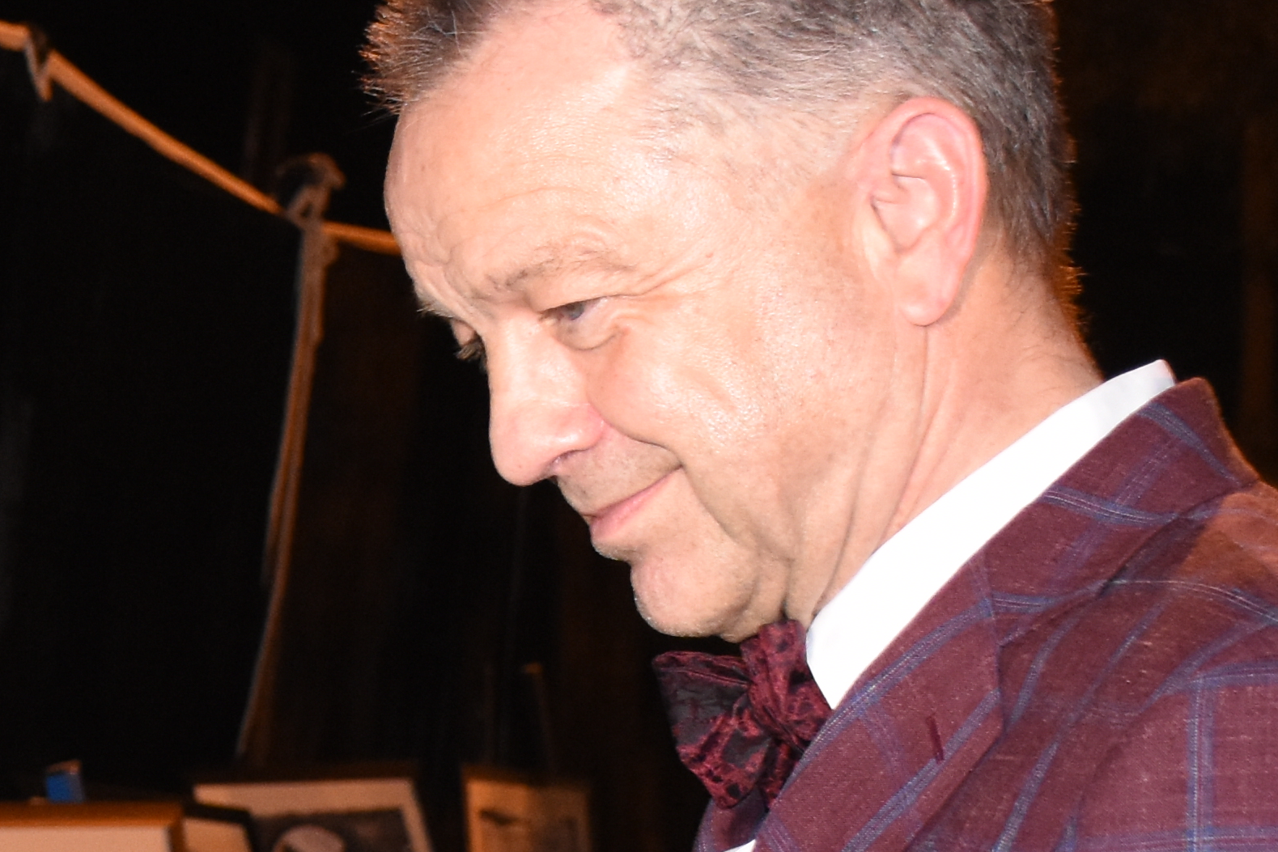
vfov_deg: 8.8
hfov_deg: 12.7
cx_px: -586
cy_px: 1096
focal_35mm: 154
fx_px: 5464
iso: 1600
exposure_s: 1/100
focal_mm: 27
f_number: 5.6
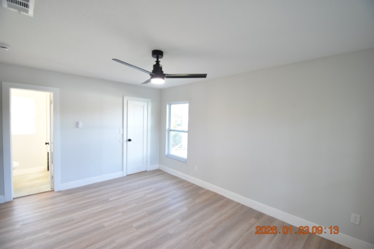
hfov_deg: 100.4
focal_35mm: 15
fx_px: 156
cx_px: 187
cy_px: 124
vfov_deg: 77.3
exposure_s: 1/60
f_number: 3.5
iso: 800
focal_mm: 10
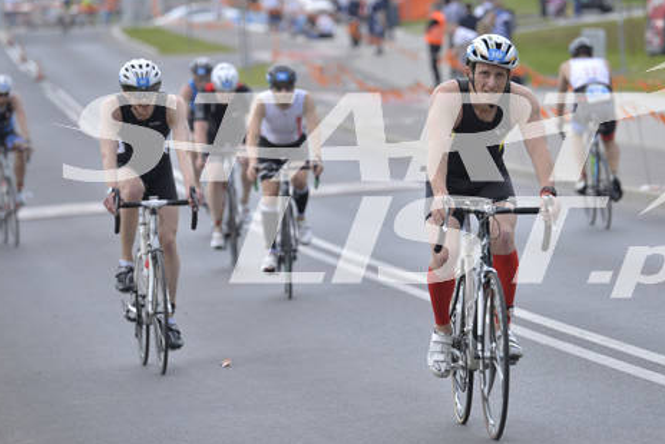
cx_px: 440
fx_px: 4713
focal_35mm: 255
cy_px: 171
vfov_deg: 5.4
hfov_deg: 8.1
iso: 400
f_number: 4
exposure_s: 1/2500
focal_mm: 185
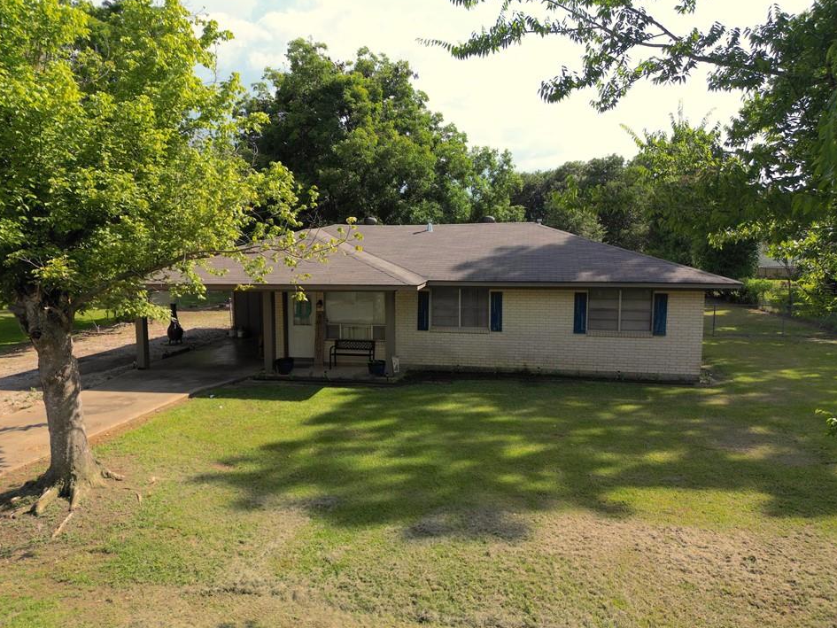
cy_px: 316
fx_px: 629
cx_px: 422
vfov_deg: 53.1
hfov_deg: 67.3
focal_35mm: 26
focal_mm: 6.72
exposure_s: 1/800
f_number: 1.7
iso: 100
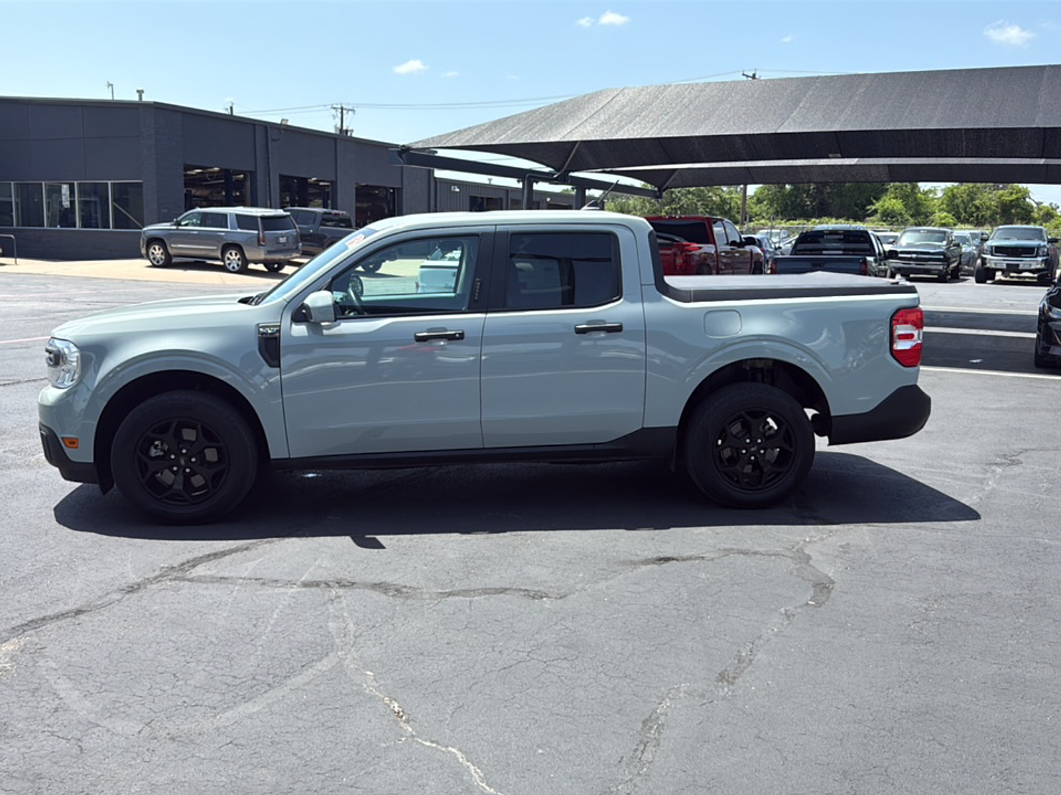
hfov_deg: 65.3
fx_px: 828
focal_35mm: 27
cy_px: 398
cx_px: 530
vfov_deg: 51.4
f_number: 1.78
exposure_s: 1/2801
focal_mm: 6.76
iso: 80
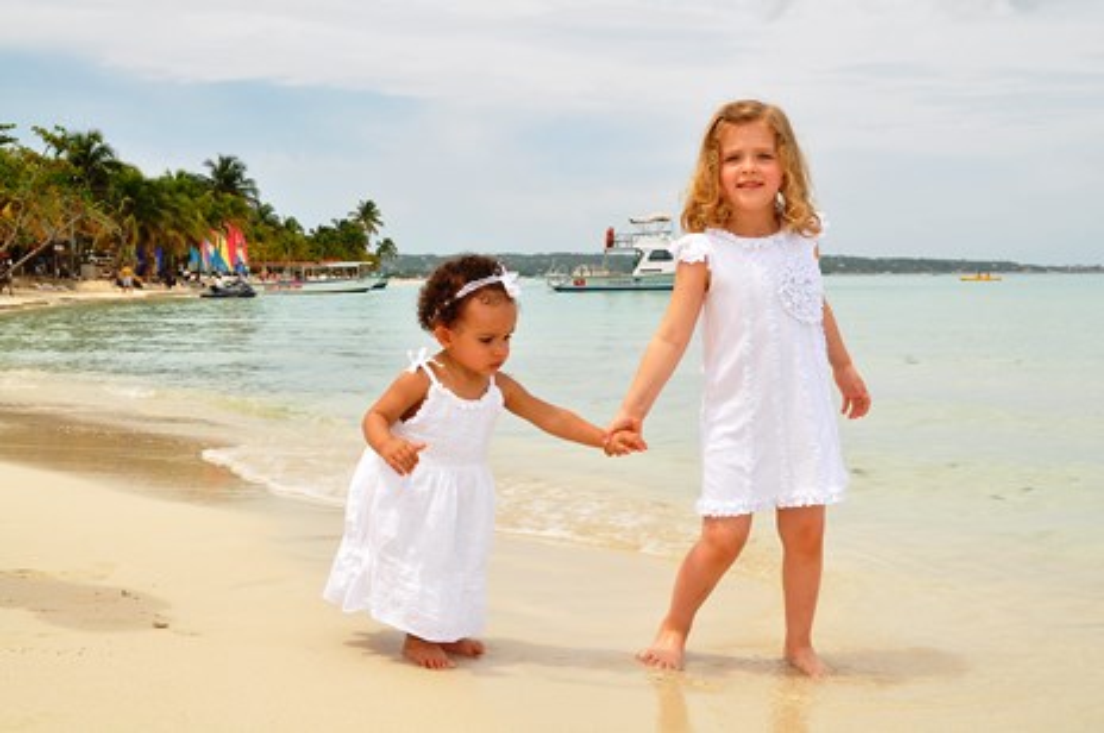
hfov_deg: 43.7
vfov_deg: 29.8
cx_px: 552
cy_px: 366
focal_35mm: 45
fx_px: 1378
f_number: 11
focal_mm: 30
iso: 200
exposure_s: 1/200
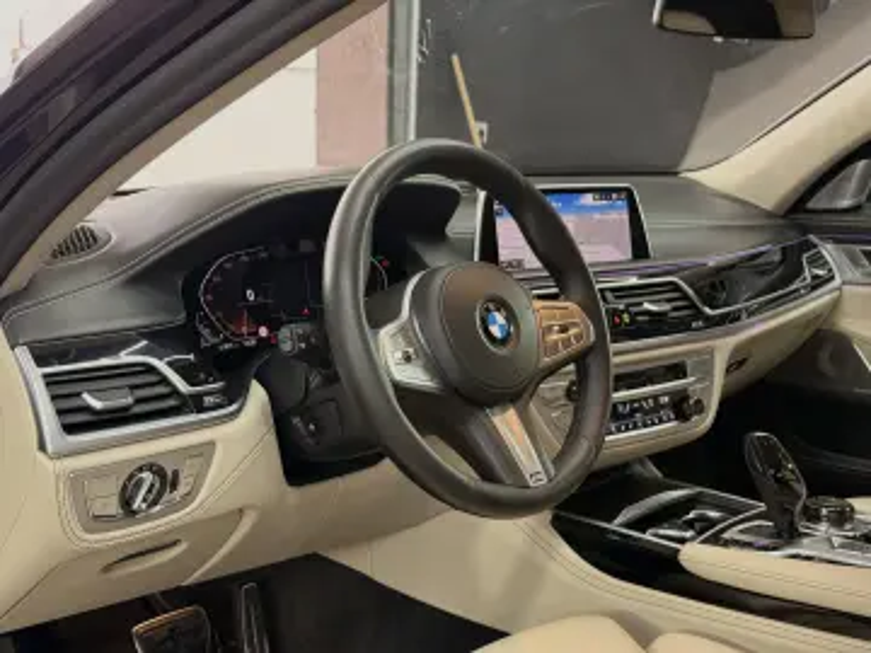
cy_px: 326
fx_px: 1208
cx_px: 436
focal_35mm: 48
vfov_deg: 30.3
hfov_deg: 39.7
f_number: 1.78
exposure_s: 1/60
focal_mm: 6.76
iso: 250
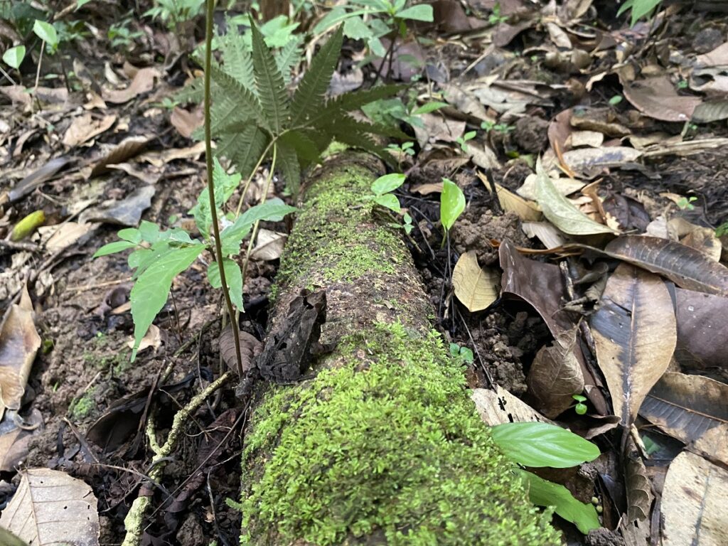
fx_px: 547
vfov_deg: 53.1
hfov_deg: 67.3
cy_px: 273
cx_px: 364
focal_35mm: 26
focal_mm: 4.25
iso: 500
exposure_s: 1/45
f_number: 1.8
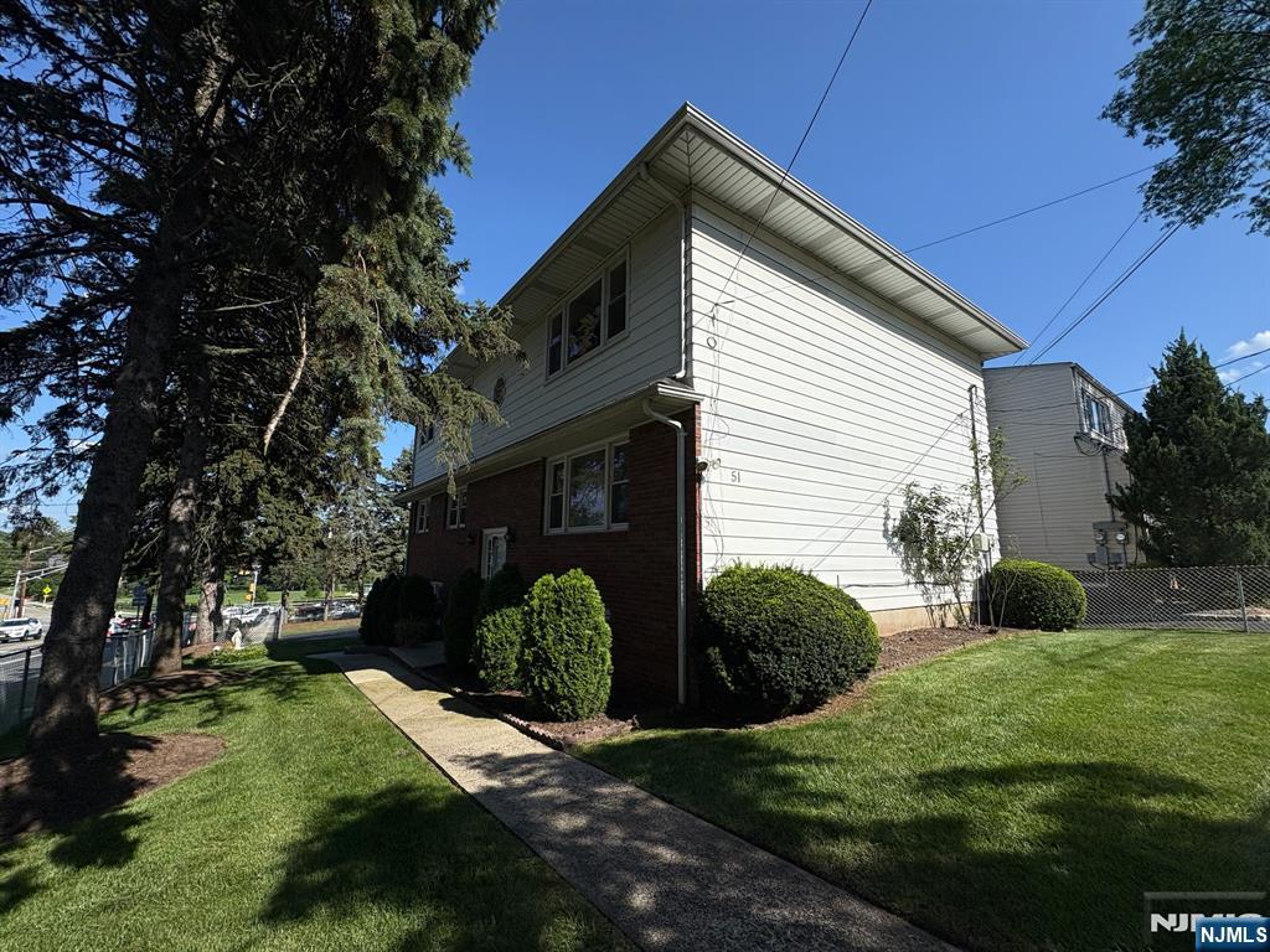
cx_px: 635
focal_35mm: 14
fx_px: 514
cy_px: 476
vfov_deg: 85.7
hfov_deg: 102.1
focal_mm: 2.22
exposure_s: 1/3717
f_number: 2.2
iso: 50
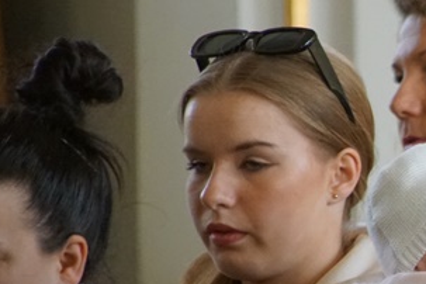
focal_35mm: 990
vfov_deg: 1.4
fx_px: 11714
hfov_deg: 2.1
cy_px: 266
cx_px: 658
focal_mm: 200
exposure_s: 1/80
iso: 3200
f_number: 6.3
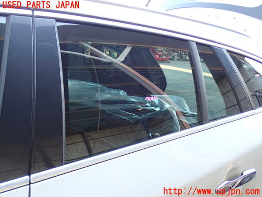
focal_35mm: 44
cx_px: 131
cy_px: 98
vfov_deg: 32.9
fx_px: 333
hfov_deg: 42.9
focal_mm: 7.84
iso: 250
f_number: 2.9
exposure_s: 1/40
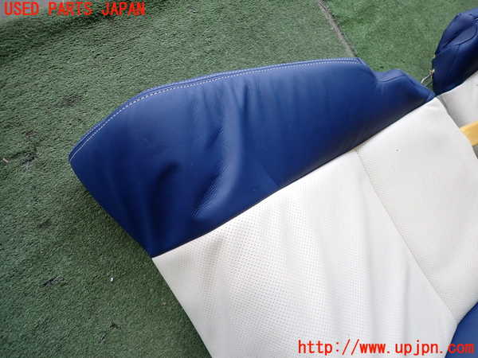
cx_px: 239
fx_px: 345
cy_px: 179
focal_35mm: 25
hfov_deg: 69.4
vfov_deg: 54.9
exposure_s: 1/125
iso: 200
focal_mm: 4.5
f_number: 2
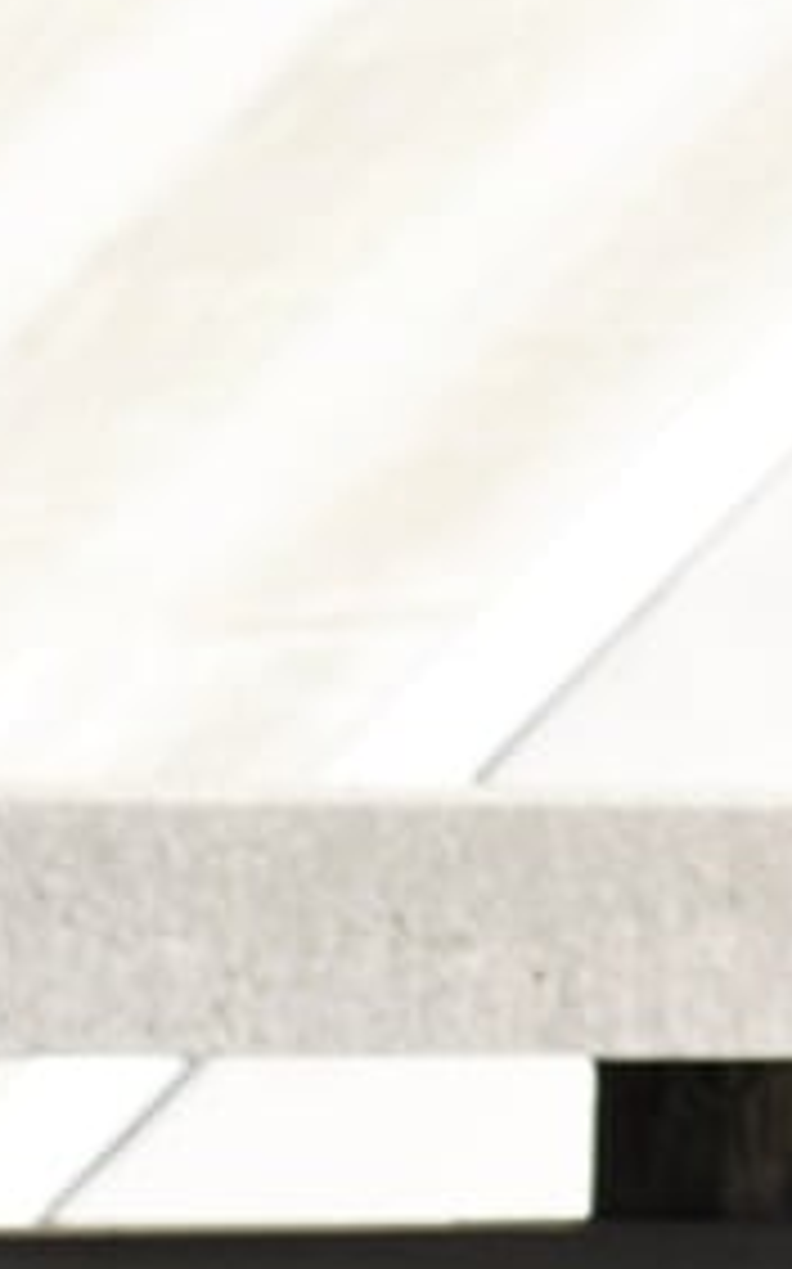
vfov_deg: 7.5
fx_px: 9611
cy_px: 288
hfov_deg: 4.6
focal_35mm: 278
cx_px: 1870
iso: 200
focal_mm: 48
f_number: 4
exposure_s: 1/640
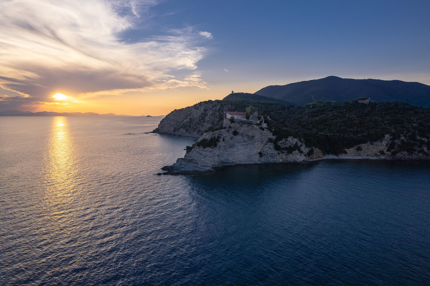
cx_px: 215
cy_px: 143
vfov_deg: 57.2
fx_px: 263
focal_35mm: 22
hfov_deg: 78.6
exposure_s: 1/240
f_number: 2.8
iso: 100
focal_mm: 8.38
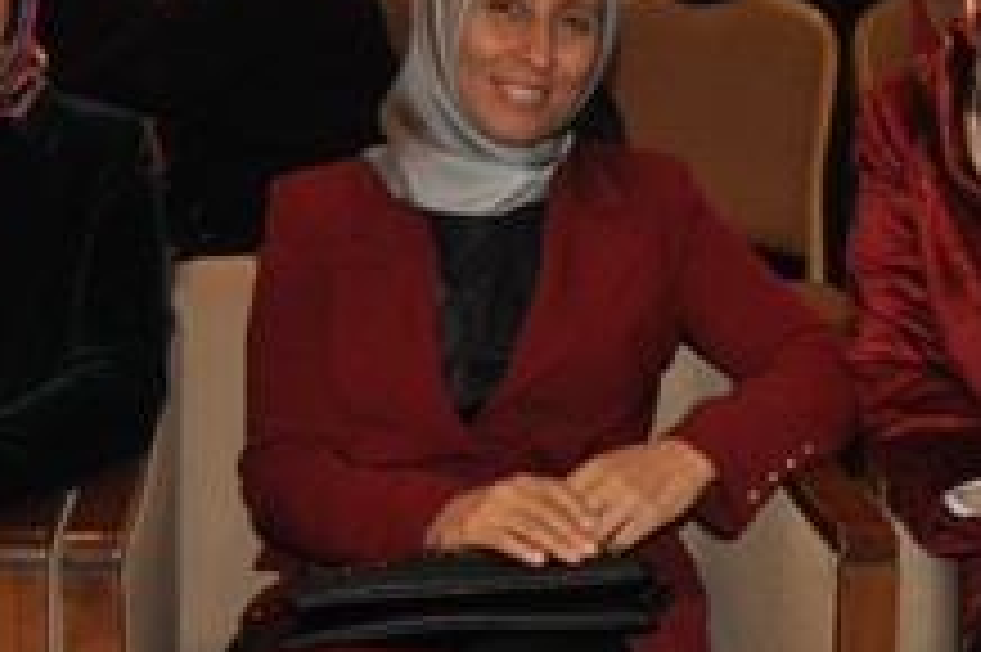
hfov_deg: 19.4
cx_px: 603
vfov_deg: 13.0
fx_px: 2859
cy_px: 328
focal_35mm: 105
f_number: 4
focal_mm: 34
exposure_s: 1/60
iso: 800
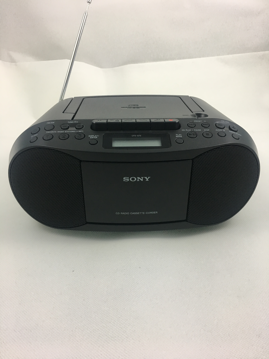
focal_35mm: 29
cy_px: 180
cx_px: 134
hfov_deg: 48.2
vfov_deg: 61.7
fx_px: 300
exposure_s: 1/33
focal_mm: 4.15
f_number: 2.2
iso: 64
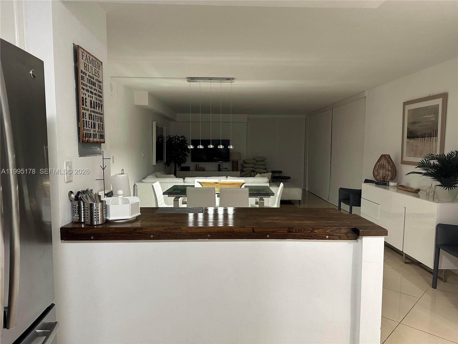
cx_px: 229
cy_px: 172
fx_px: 318
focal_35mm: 24
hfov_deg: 71.6
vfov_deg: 56.8
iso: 200
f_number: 1.78
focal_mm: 6.86
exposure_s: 1/60
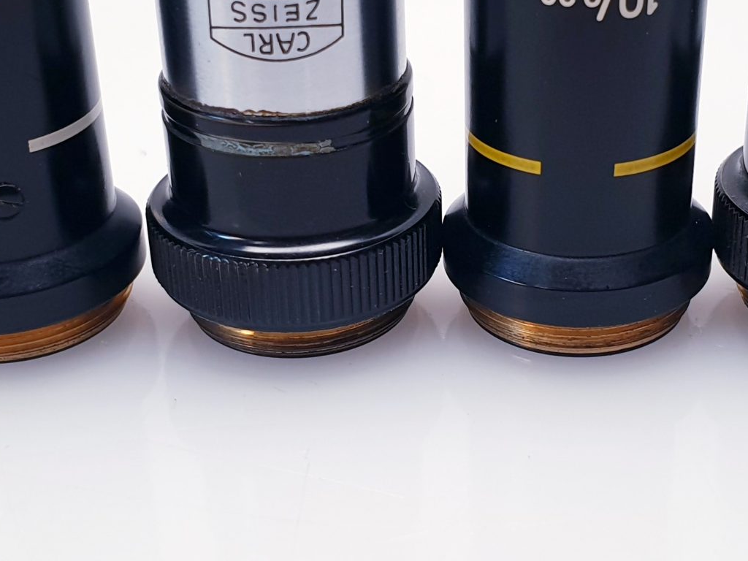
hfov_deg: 29.7
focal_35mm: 65
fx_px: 1405
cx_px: 457
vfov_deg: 22.6
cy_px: 286
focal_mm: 4.3
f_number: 2.4
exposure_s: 1/50
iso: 80
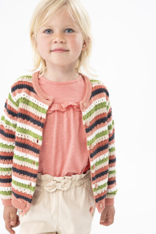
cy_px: 117
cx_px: 78
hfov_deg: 29.3
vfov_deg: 42.7
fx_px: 299
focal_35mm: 46
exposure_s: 1/200
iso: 200
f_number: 7.1
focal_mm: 46
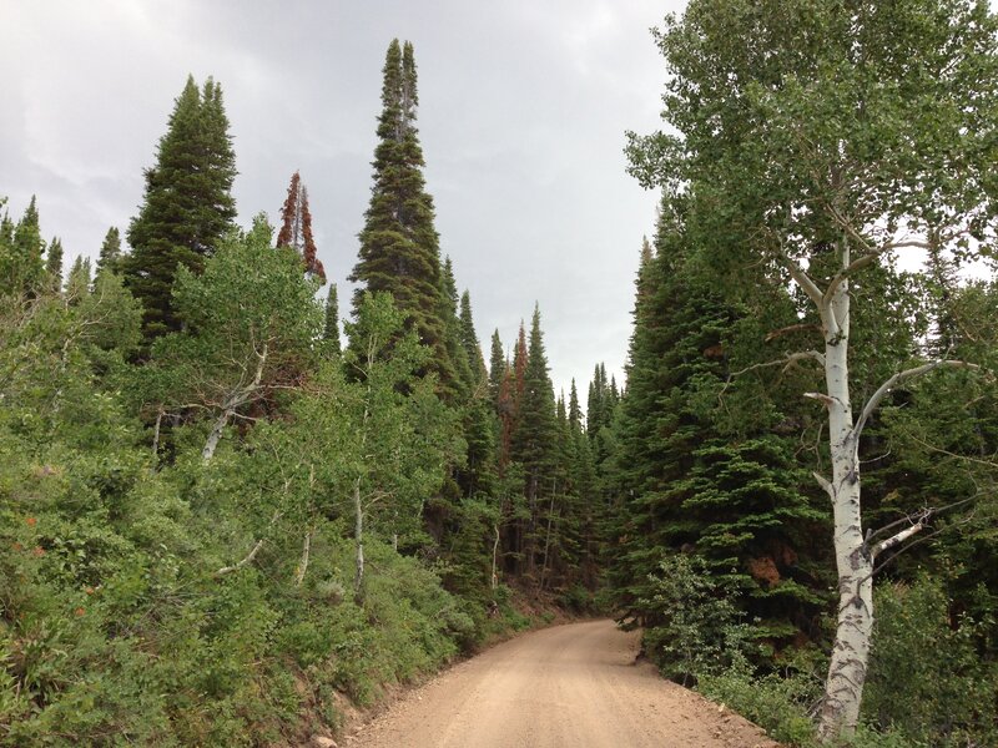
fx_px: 951
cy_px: 374
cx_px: 499
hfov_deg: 55.4
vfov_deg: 42.9
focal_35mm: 33
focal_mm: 4.13
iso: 50
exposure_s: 1/225
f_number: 2.4
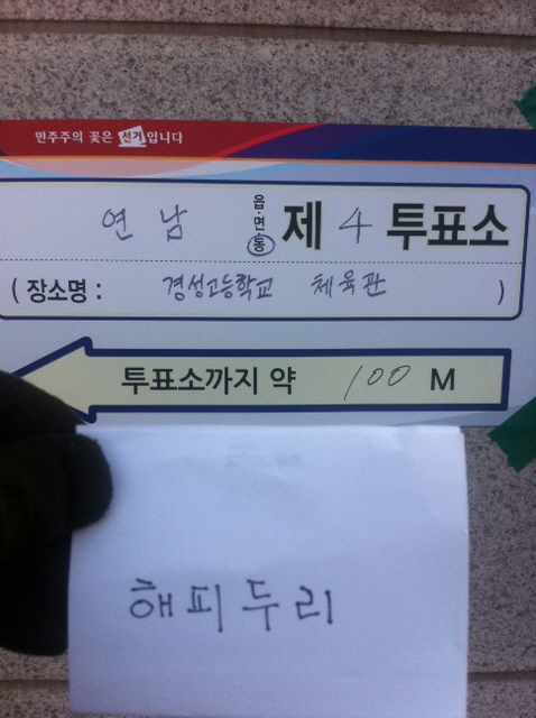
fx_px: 725
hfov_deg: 40.6
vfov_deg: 52.7
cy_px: 359
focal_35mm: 35
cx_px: 268
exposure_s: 1/351
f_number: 2.8
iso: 80
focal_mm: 3.85
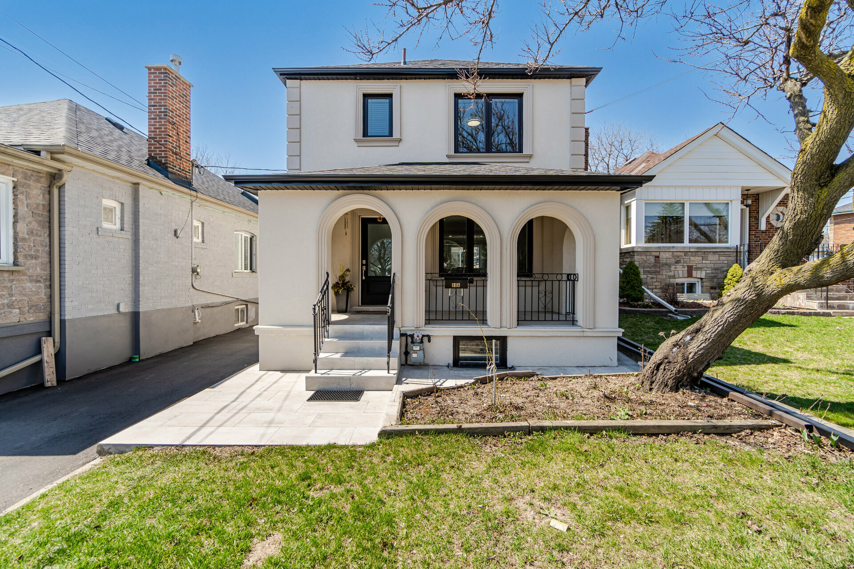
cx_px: 427
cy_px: 284
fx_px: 356
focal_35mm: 15
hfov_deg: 100.4
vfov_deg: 77.3
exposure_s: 1/160
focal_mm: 10
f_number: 7.1
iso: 50
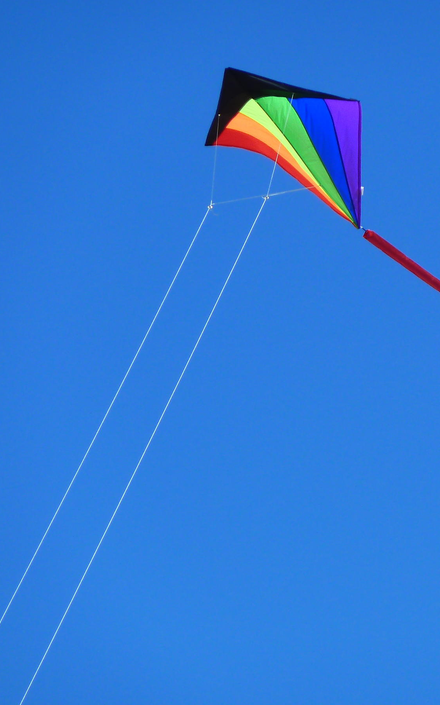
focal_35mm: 482
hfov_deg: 2.7
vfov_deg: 4.4
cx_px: 461
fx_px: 9247
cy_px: 353
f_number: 4.9
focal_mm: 49.2
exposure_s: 1/400
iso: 80
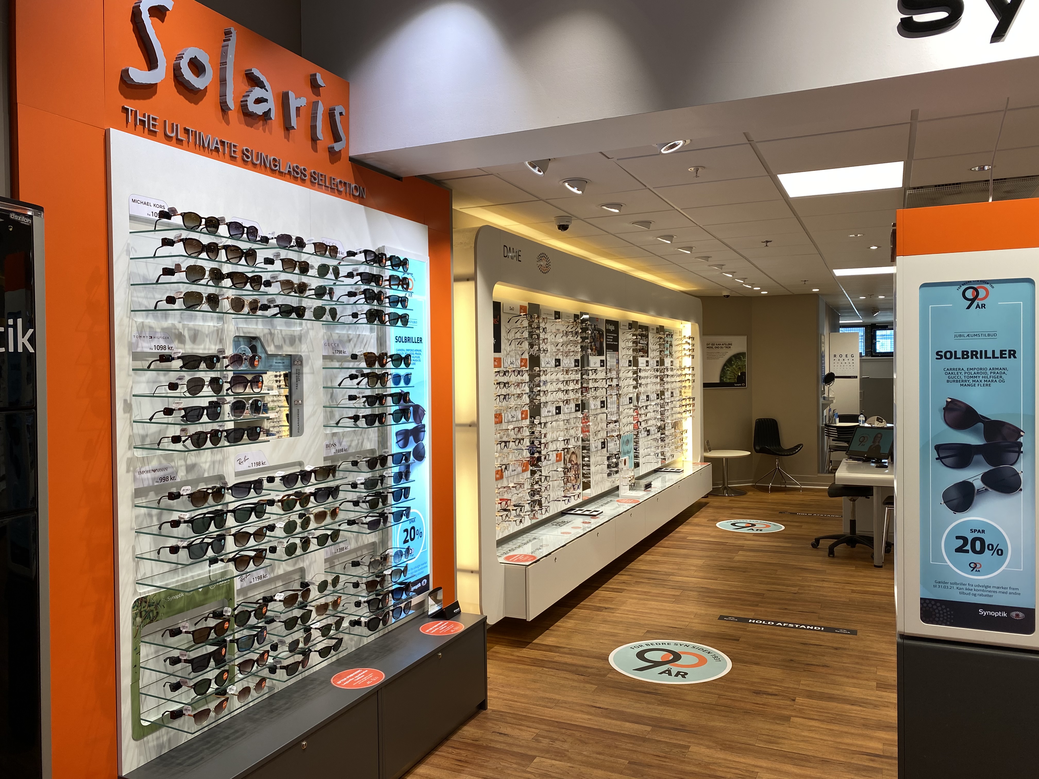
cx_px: 520
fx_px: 780
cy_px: 390
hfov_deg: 67.3
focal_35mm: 26
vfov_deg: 53.1
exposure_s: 1/100
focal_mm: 4.25
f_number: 1.8
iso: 32
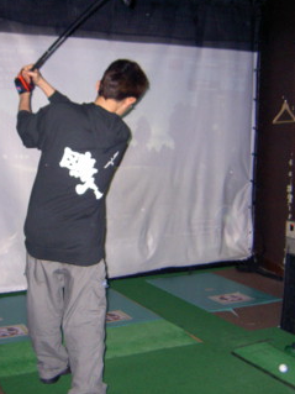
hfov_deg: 30.2
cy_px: 200
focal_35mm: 48
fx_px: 546
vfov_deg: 39.7
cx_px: 127
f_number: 2.8
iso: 200
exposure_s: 1/60
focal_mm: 5.6
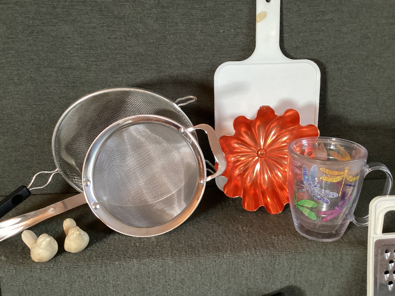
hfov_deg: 58.3
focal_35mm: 31
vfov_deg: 45.4
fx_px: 354
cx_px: 198
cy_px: 148
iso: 320
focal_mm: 3.3
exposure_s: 1/50
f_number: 2.4
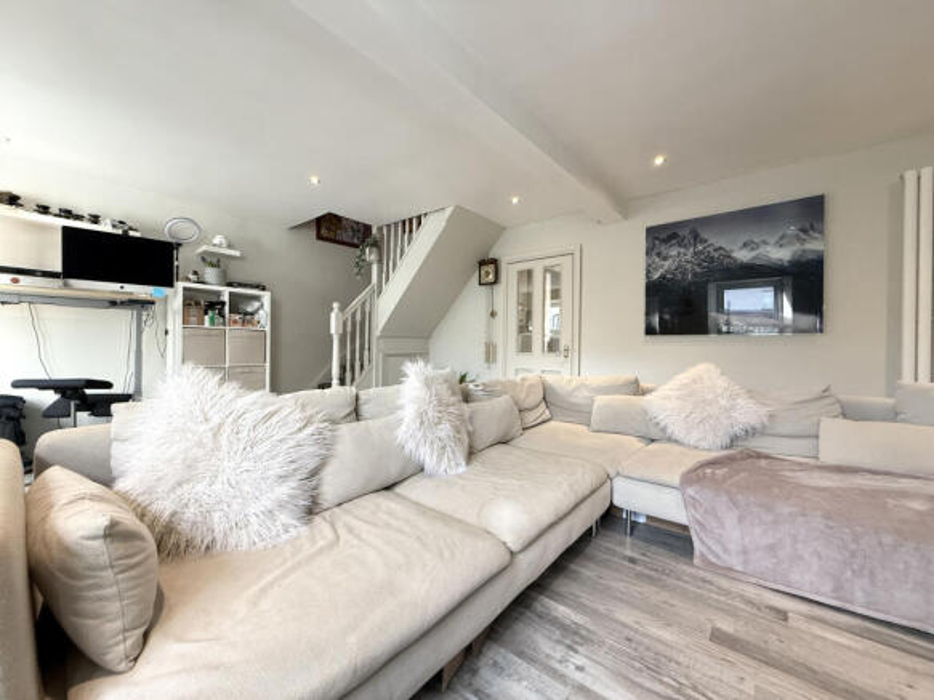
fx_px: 378
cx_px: 467
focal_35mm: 14
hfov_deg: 102.1
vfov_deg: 85.7
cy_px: 350
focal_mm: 2.22
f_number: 2.2
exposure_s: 1/100
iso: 250
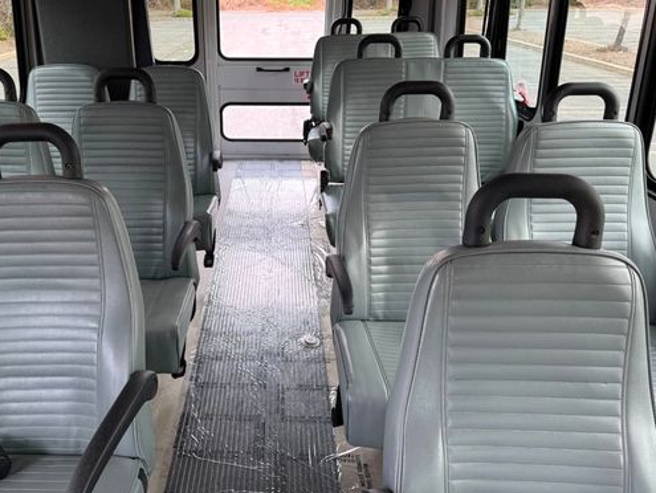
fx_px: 588
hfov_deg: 57.9
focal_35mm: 31
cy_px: 244
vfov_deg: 45.5
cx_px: 268
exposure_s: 1/156
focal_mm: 6.76
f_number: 1.78
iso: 100
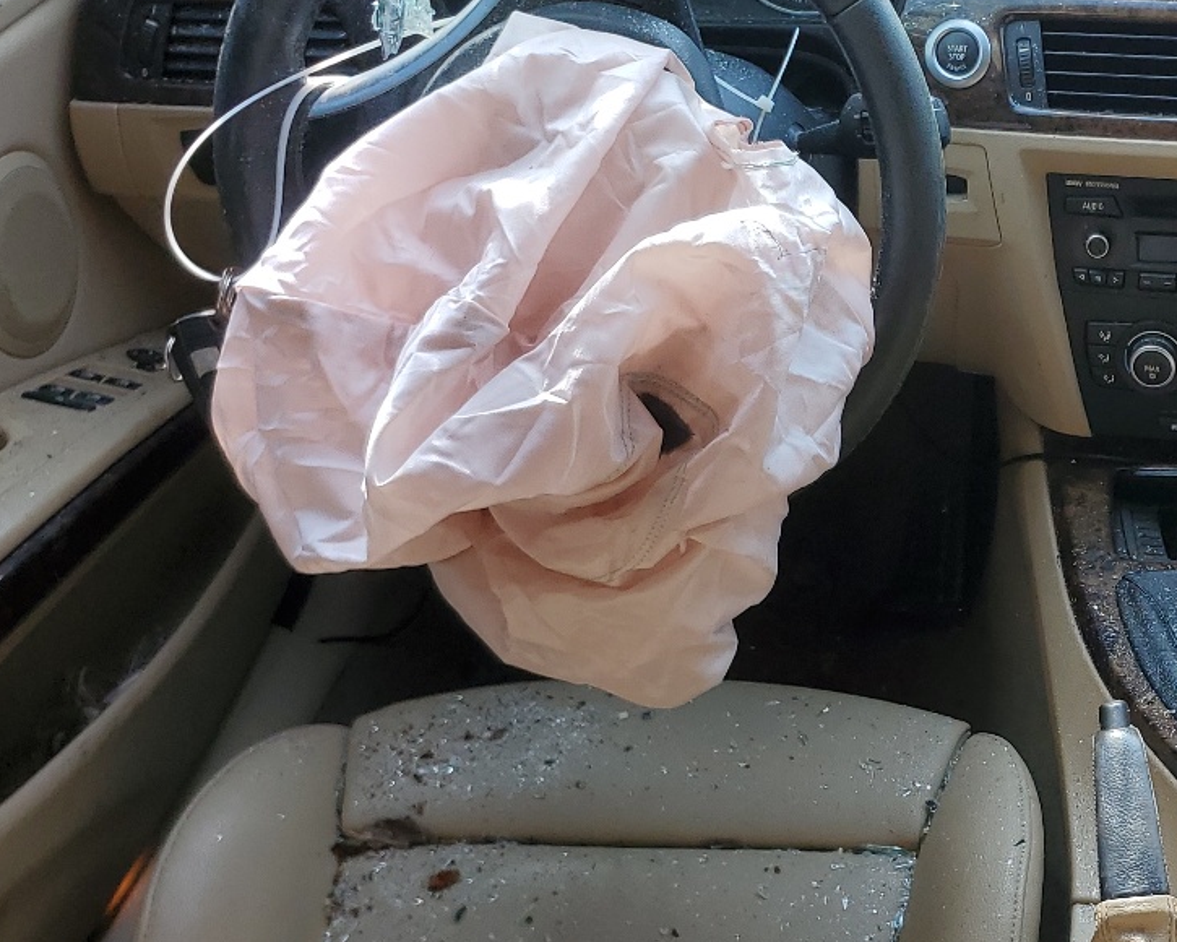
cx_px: 1179
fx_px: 1951
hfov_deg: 31.1
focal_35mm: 56
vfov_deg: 26.8
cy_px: 715
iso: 50
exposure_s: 1/476
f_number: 1.5
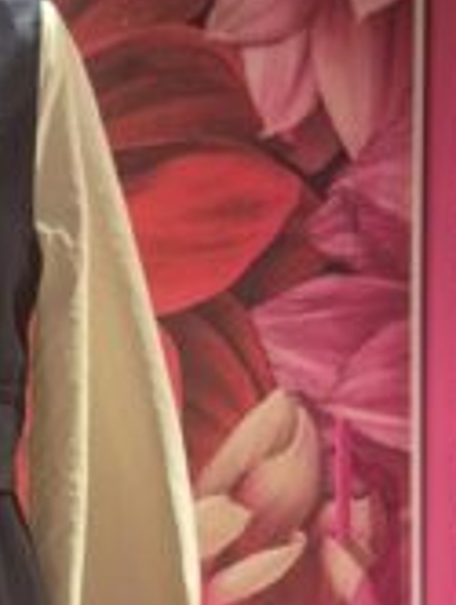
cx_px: -137
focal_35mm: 106
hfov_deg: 13.5
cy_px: 640
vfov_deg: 18.0
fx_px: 1857
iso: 320
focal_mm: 5.4
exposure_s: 1/100
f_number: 1.8
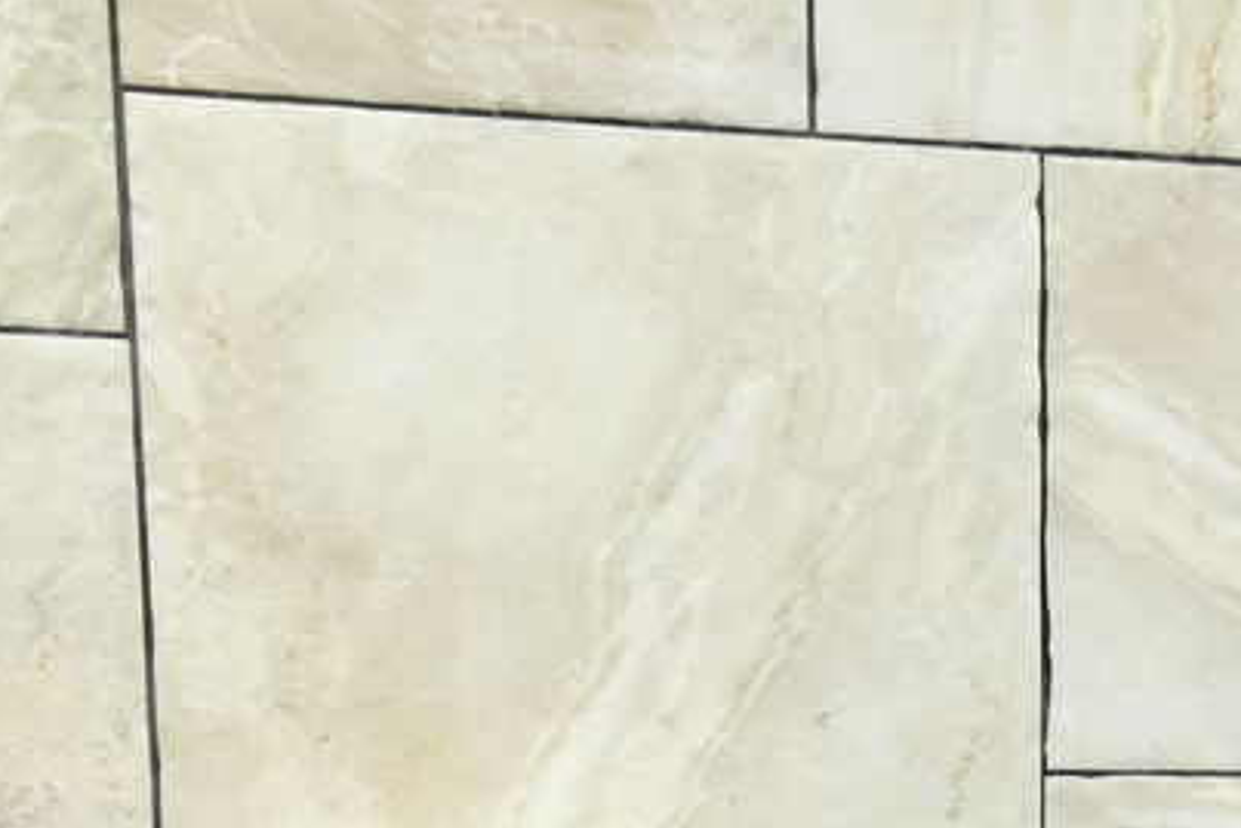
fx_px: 4069
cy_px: 1282
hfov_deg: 15.7
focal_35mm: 118
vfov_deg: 11.1
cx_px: 1943
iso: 5000
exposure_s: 1/400
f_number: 5.6
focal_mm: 34
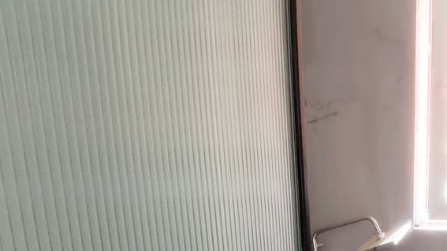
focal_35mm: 47
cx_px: 419
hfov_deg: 39.8
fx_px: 557
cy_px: 299
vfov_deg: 23.3
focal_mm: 2.26
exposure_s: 1/16.7
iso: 640
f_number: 2.2
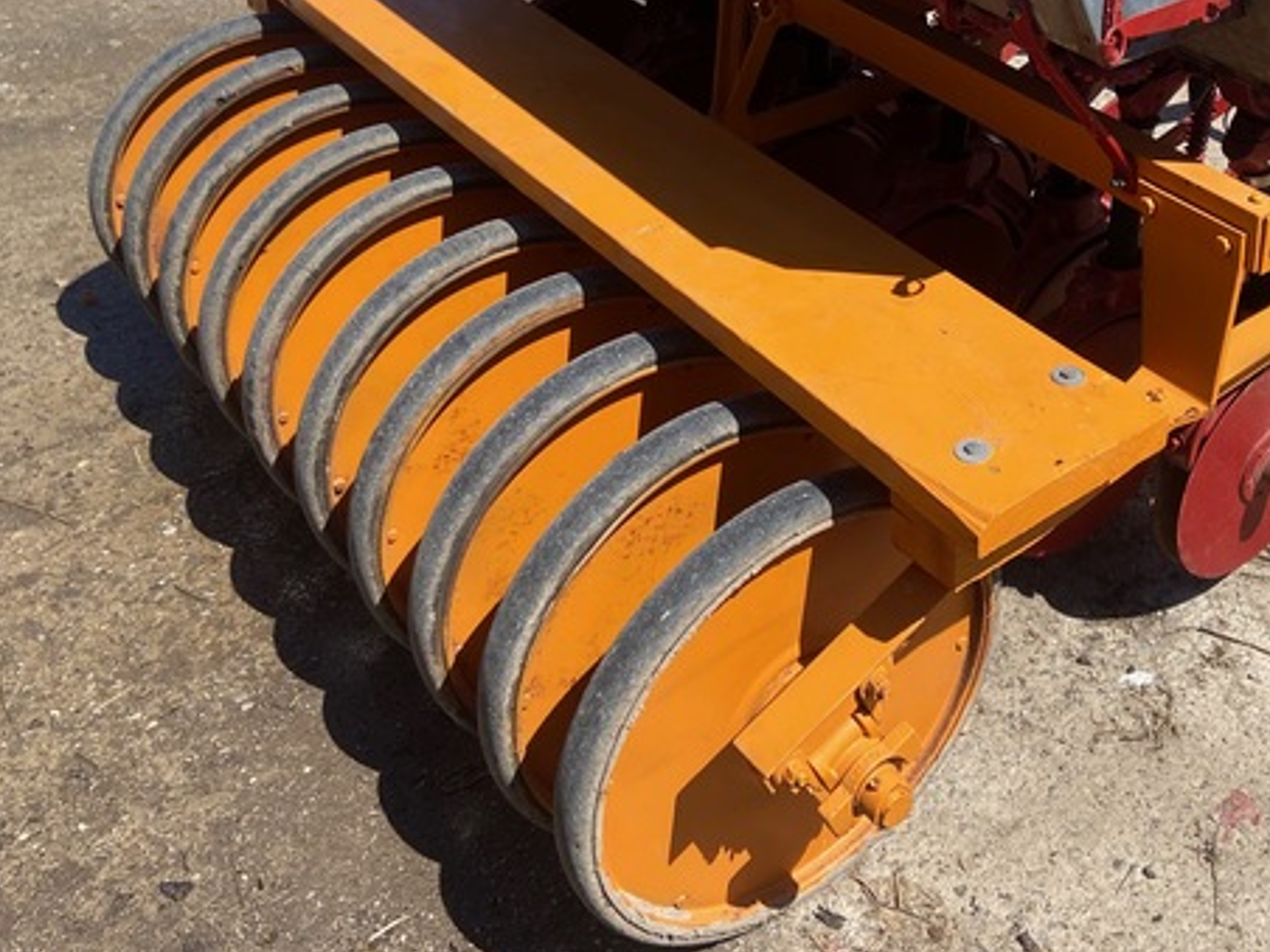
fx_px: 1688
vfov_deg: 30.4
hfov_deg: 40.1
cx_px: 958
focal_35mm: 46
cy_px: 126
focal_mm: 4.25
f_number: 1.8
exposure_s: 1/2513
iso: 32
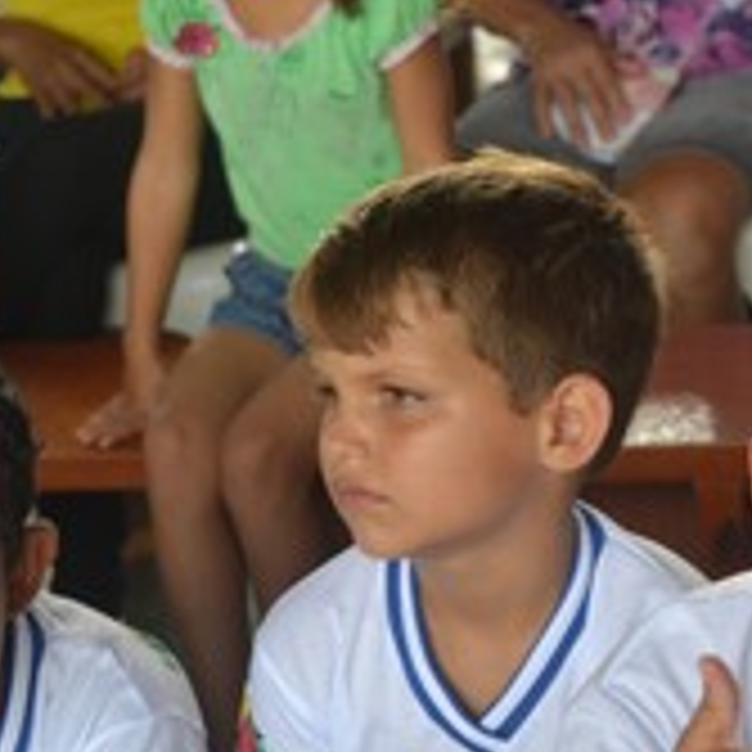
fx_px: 3711
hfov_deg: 11.4
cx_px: 766
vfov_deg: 11.5
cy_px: 599
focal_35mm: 151
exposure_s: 1/100
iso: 400
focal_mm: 44
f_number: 4.8
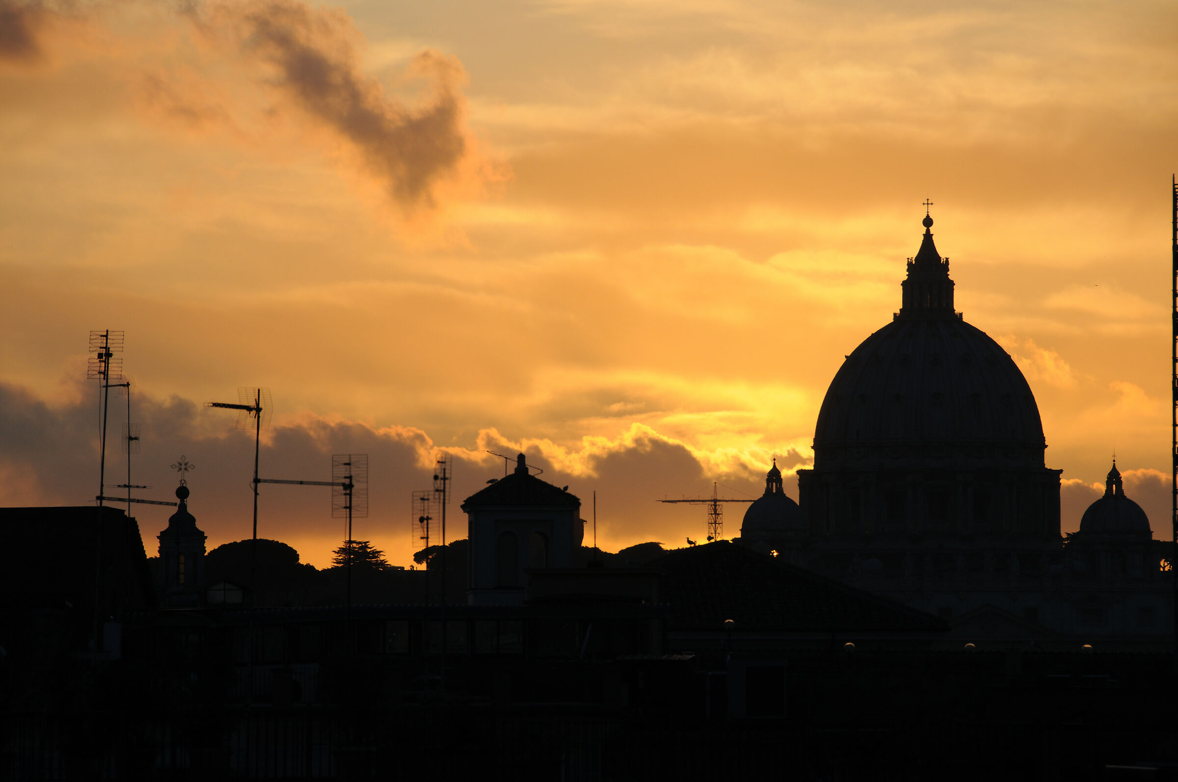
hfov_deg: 8.1
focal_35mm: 255
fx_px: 8334
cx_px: 589
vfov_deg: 5.4
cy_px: 391
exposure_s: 1/320
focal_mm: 170
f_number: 9
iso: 200
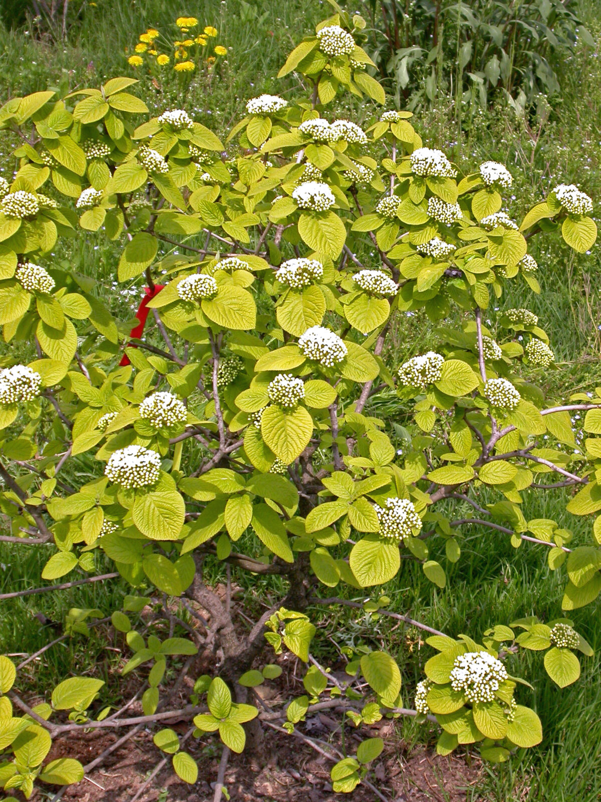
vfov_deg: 24.4
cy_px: 401
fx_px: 1852
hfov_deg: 18.4
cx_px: 300
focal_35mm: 80
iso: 100
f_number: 4.5
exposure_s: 1/1000
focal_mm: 16.6
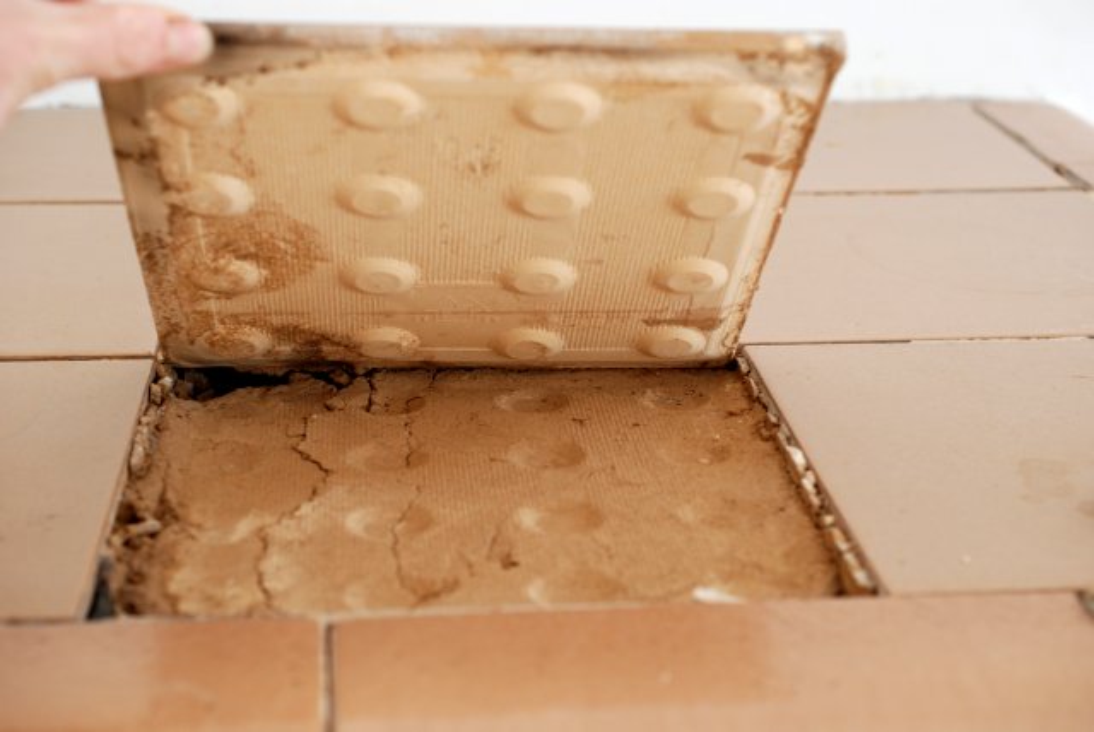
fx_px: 1825
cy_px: 366
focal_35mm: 60
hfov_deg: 33.4
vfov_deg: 22.7
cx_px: 547
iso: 400
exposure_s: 1/80
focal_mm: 40
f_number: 4.5
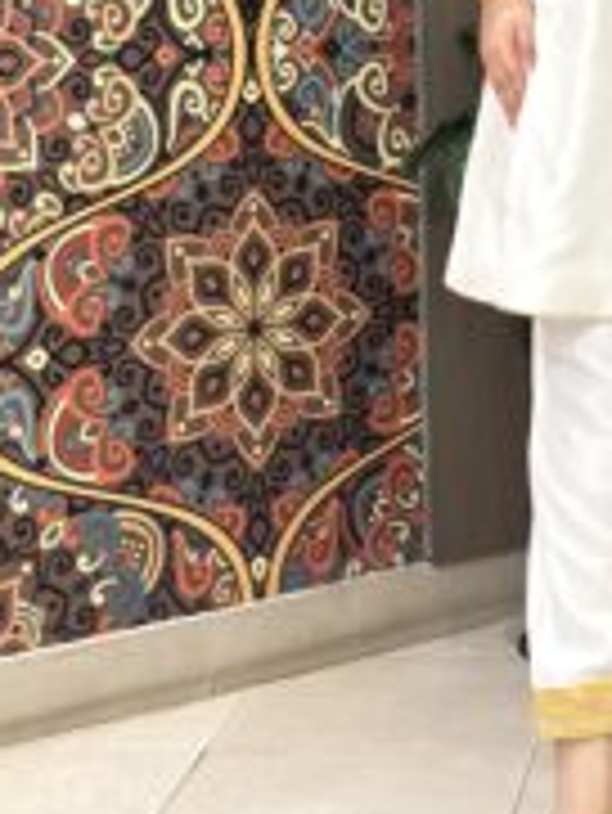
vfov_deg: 18.0
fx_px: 2496
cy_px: -18
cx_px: 639
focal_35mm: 106
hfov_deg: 13.7
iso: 200
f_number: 1.78
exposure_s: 1/100
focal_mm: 6.86
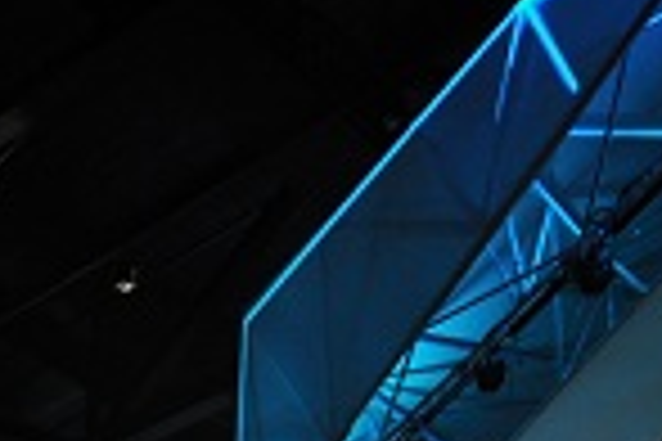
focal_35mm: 78
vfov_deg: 17.2
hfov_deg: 25.8
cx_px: 198
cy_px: 396
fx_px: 1434
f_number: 5
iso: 800
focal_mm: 14
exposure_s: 1/20
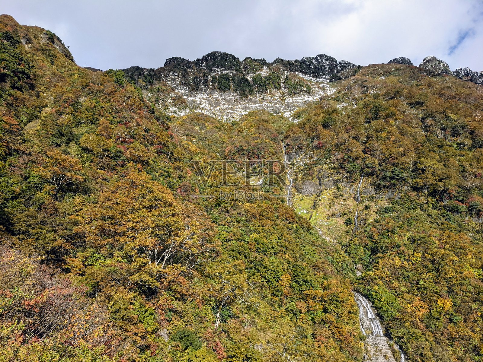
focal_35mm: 27
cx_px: 242
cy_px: 181
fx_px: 377
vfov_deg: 51.4
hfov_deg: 65.3
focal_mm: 4.38
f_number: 1.73
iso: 63
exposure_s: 1/3906
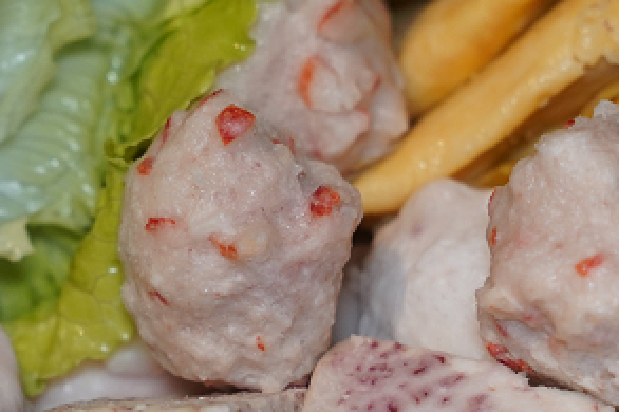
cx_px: 226
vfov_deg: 4.5
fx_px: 5276
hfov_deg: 6.7
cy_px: 203
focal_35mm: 307
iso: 800
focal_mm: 75
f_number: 4
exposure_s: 1/160
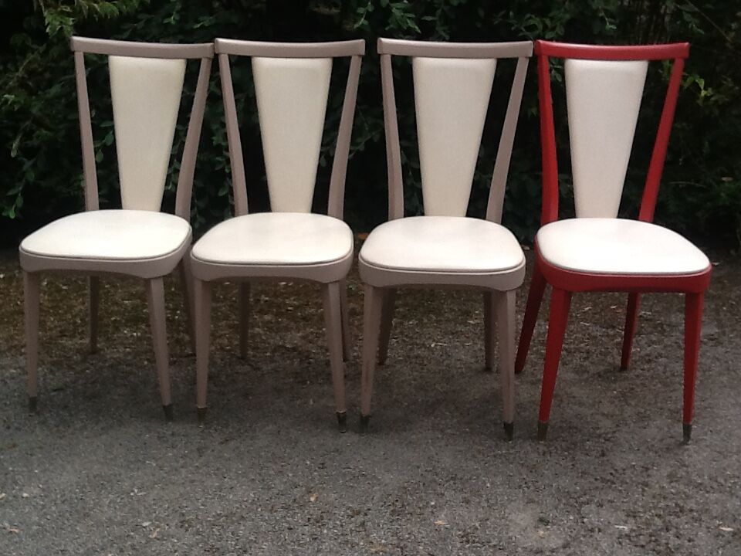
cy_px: 278
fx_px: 942
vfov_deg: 32.9
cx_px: 370
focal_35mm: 44
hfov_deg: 42.9
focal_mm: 2.03
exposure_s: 1/704
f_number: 2.4
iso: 40
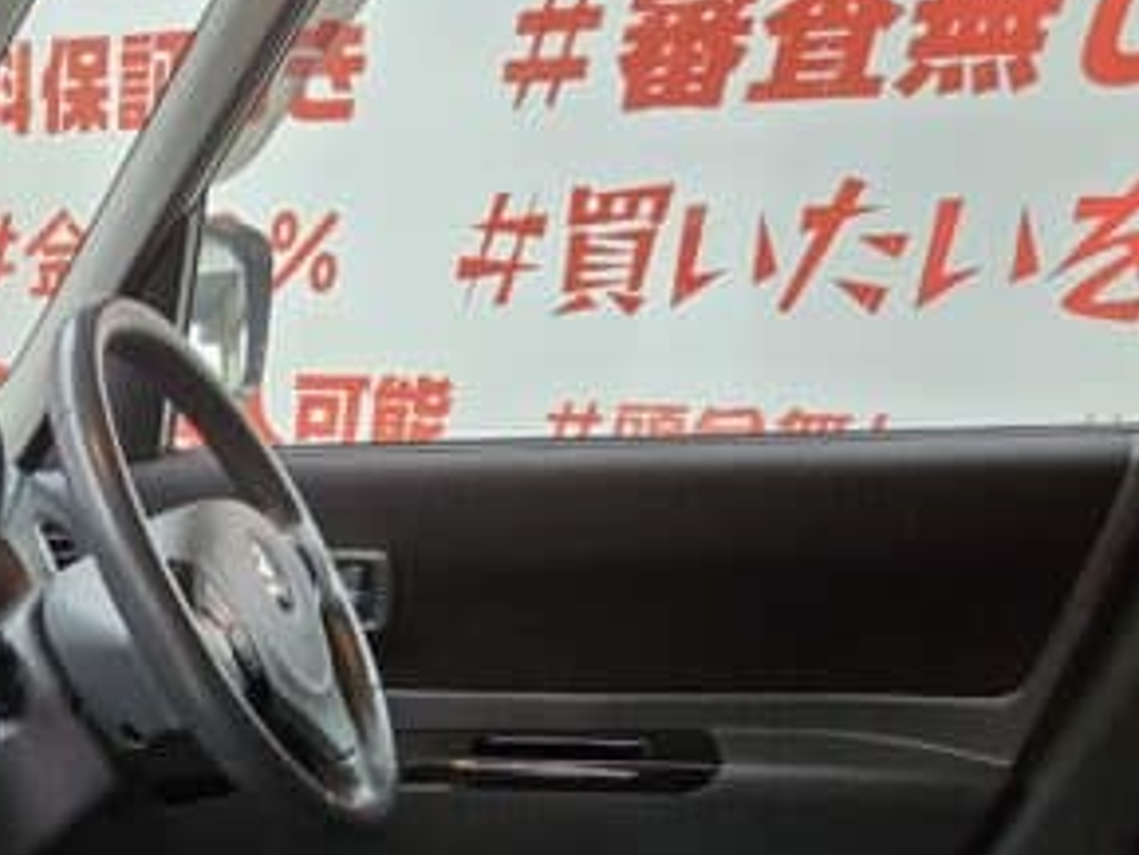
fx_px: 1185
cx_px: -55
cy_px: 997
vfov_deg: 33.3
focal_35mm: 36
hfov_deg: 42.6
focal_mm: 2.2
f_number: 2.2
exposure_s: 1/50
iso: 800
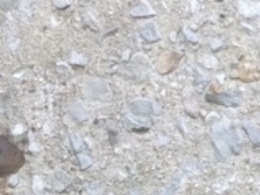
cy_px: 143
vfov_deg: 3.9
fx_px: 2852
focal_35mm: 380
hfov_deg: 5.2
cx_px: -125
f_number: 5.7
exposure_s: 1/60
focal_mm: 18
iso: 800
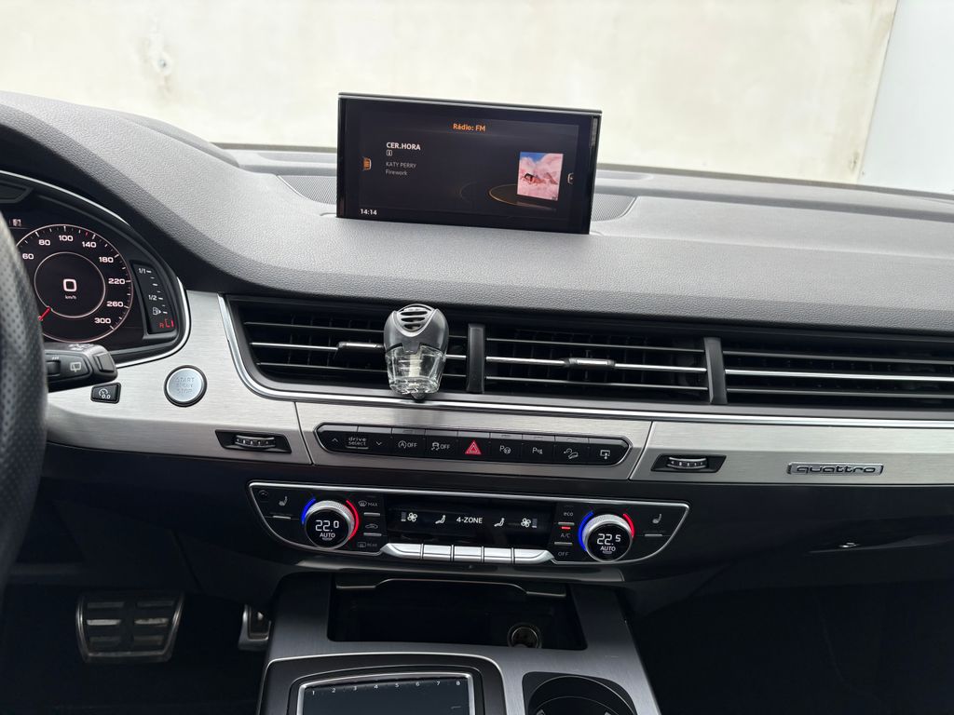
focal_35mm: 26
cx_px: 477
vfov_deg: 53.1
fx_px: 717
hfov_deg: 67.3
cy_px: 358
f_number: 1.6
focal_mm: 5.96
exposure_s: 1/377
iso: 50
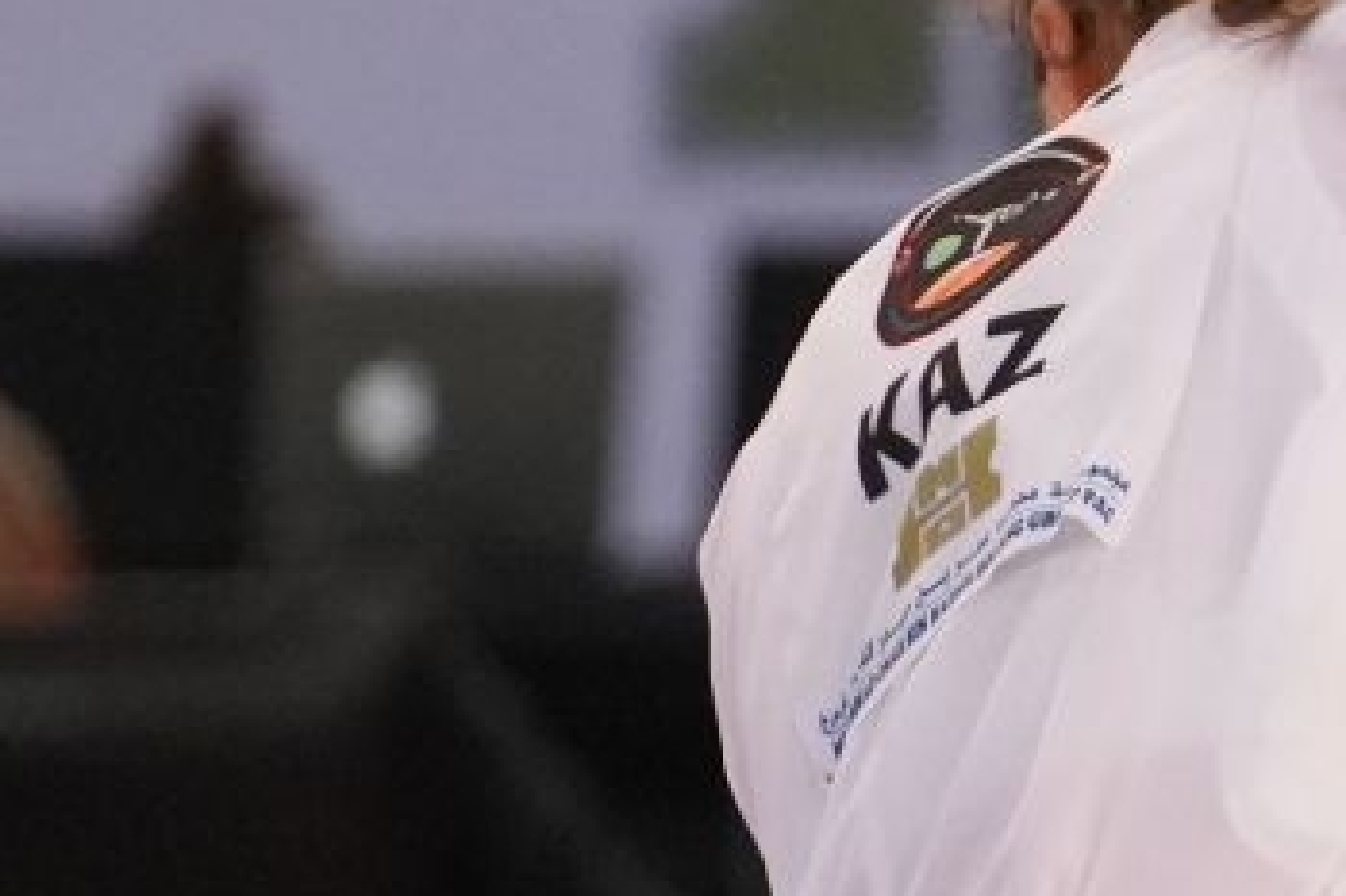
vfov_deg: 0.9
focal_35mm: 1544
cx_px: 3423
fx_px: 57699
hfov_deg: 1.3
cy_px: 204
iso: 2000
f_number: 2.8
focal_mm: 200
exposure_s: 1/1000
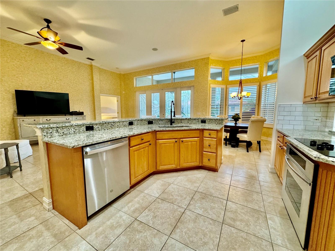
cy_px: 126
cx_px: 168
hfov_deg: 102.1
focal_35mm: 14
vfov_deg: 85.7
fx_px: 135
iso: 250
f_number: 2.2
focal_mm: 2.22
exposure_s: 1/60
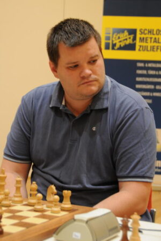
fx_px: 503
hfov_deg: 18.2
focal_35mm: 75
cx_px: 80
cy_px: 120
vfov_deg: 27.0
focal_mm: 50
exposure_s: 1/15
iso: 320
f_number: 4.8
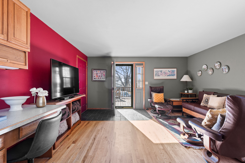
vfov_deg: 73.7
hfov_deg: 96.7
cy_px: 82
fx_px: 109
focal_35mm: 16
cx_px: 122
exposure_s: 1/13
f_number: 8
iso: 640
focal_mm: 16
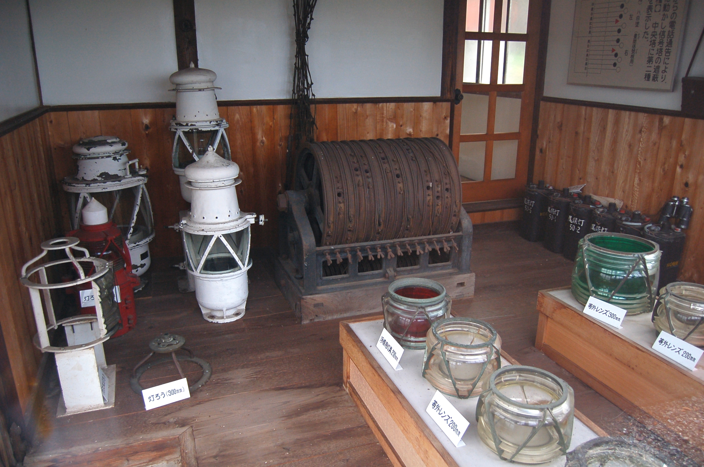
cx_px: 352
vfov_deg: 47.8
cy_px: 234
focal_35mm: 27
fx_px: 527
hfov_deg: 67.5
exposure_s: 1/250
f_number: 3.5
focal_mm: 18
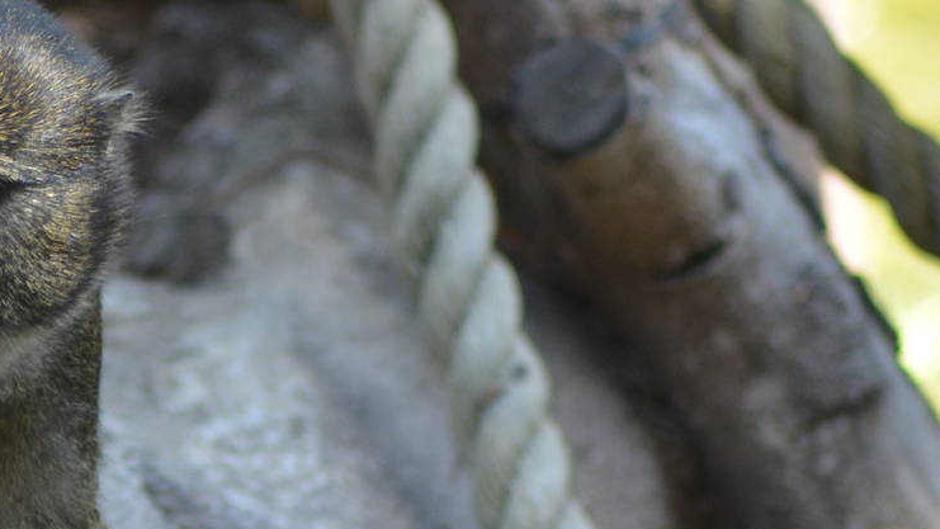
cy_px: 561
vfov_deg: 1.6
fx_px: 18571
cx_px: 34
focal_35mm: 745
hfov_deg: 2.9
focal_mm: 220
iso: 800
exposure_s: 1/500
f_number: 4.8
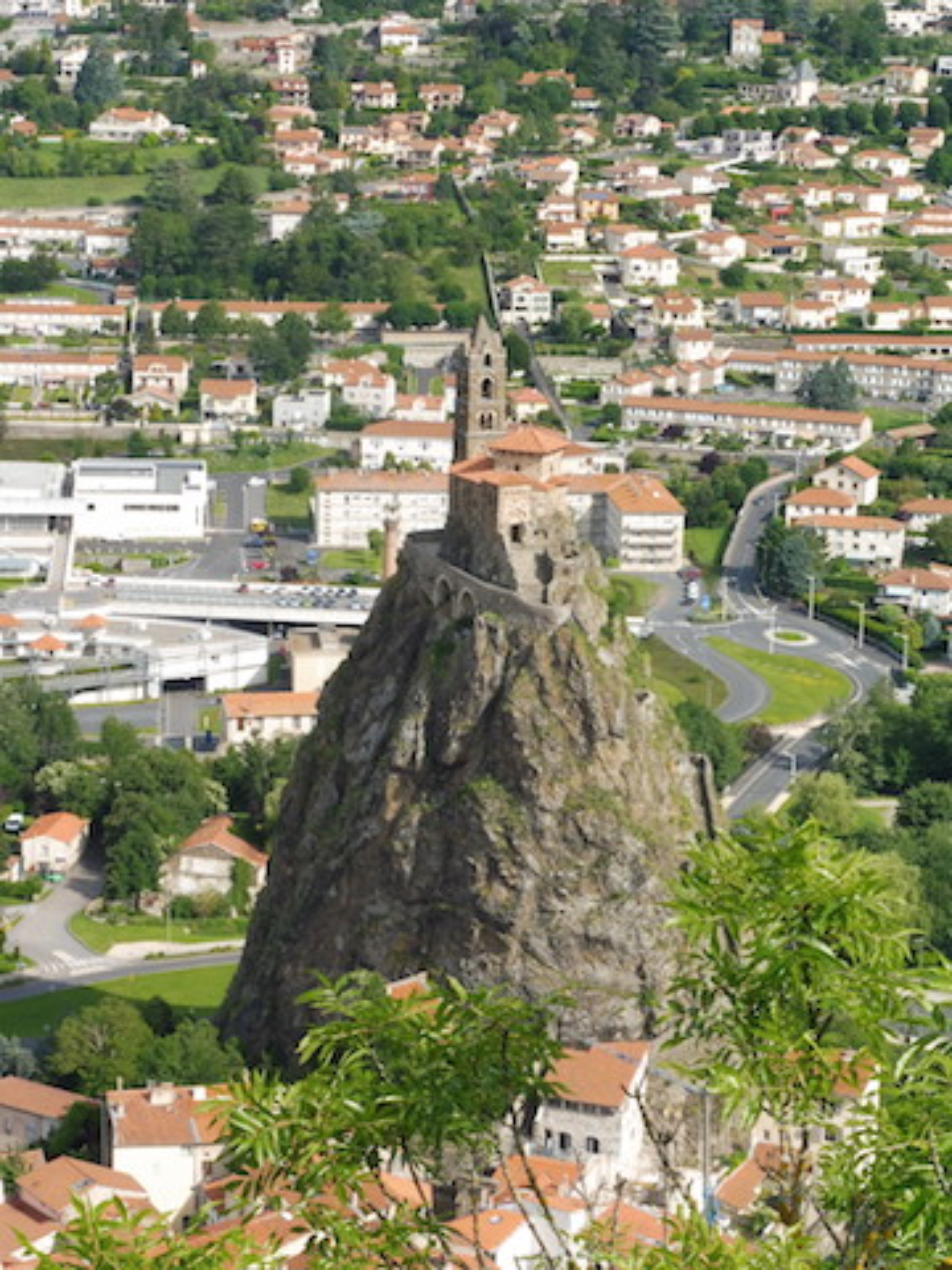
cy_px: 635
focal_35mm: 96
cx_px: 476
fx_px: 3520
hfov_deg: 15.4
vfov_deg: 20.4
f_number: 7.1
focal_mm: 17.1
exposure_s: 1/200
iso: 100
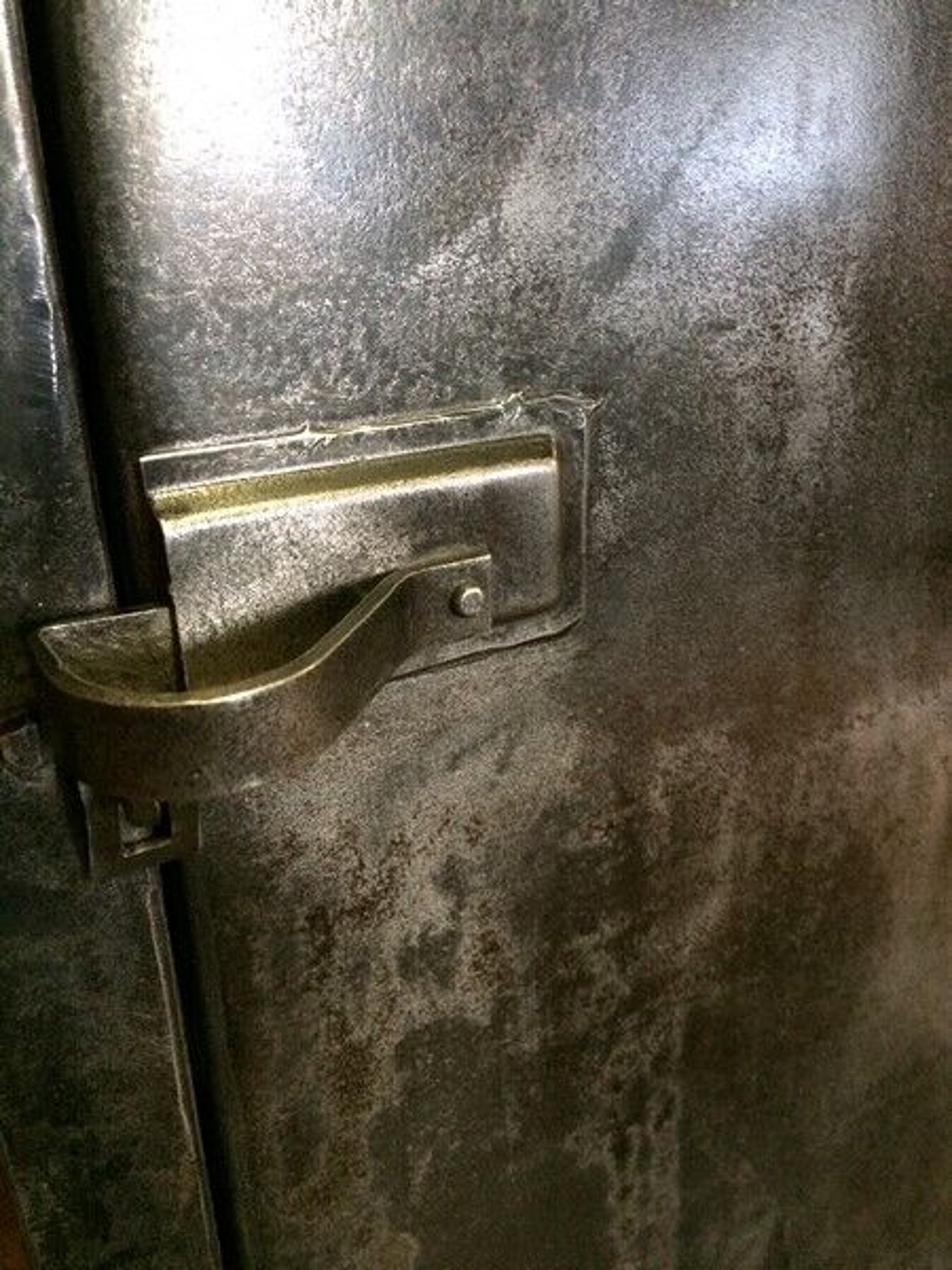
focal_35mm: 29
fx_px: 1063
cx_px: 476
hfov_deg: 48.2
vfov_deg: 61.7
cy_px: 635
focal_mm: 4.15
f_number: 2.2
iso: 320
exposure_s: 1/17
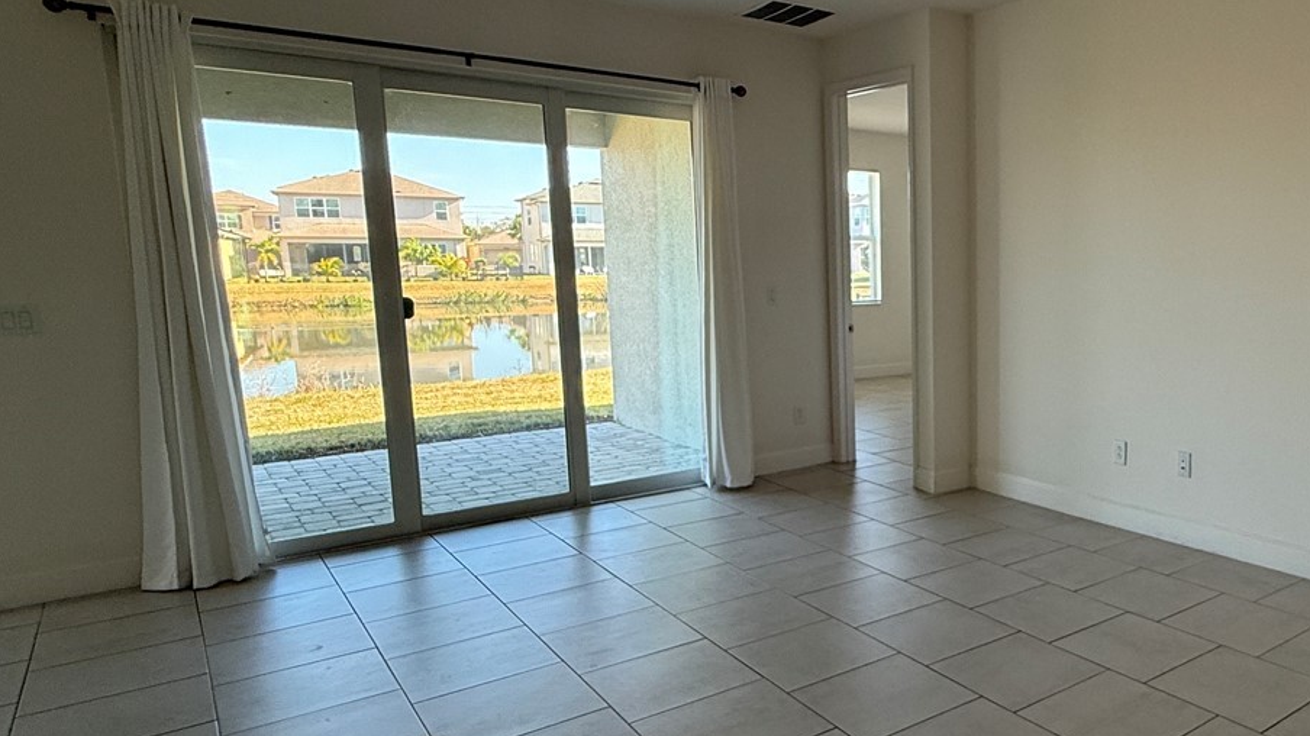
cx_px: 1040
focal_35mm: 27
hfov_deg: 64.0
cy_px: 381
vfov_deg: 42.9
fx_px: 938
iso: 100
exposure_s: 1/99
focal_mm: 2.22
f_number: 2.2
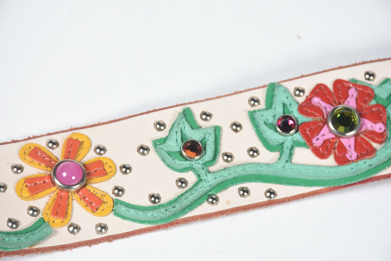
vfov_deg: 6.6
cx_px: 196
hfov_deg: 9.8
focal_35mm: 210
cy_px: 130
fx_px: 2283
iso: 200
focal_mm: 140
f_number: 10
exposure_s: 1/125
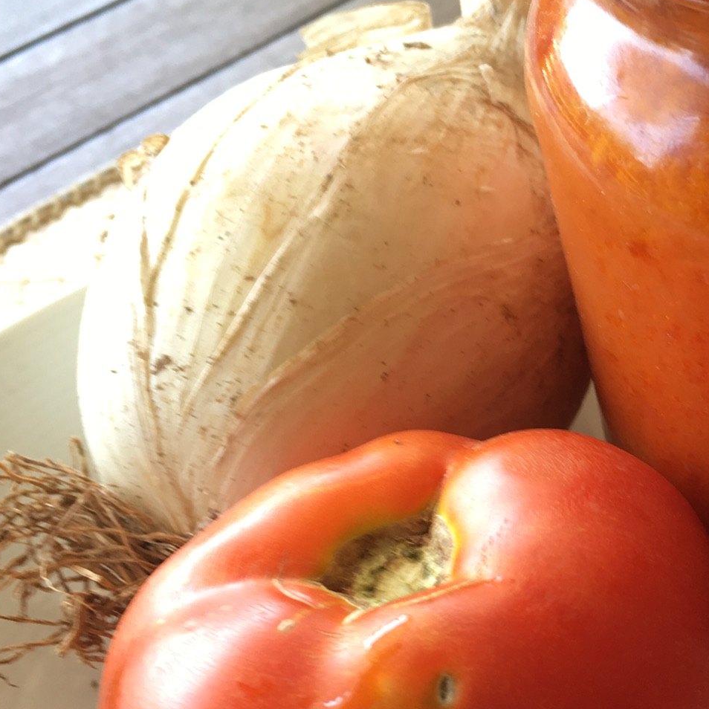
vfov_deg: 31.0
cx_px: 673
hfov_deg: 29.5
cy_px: 436
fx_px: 1274
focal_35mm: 55
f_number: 2.2
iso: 25
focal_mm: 4.15
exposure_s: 1/50
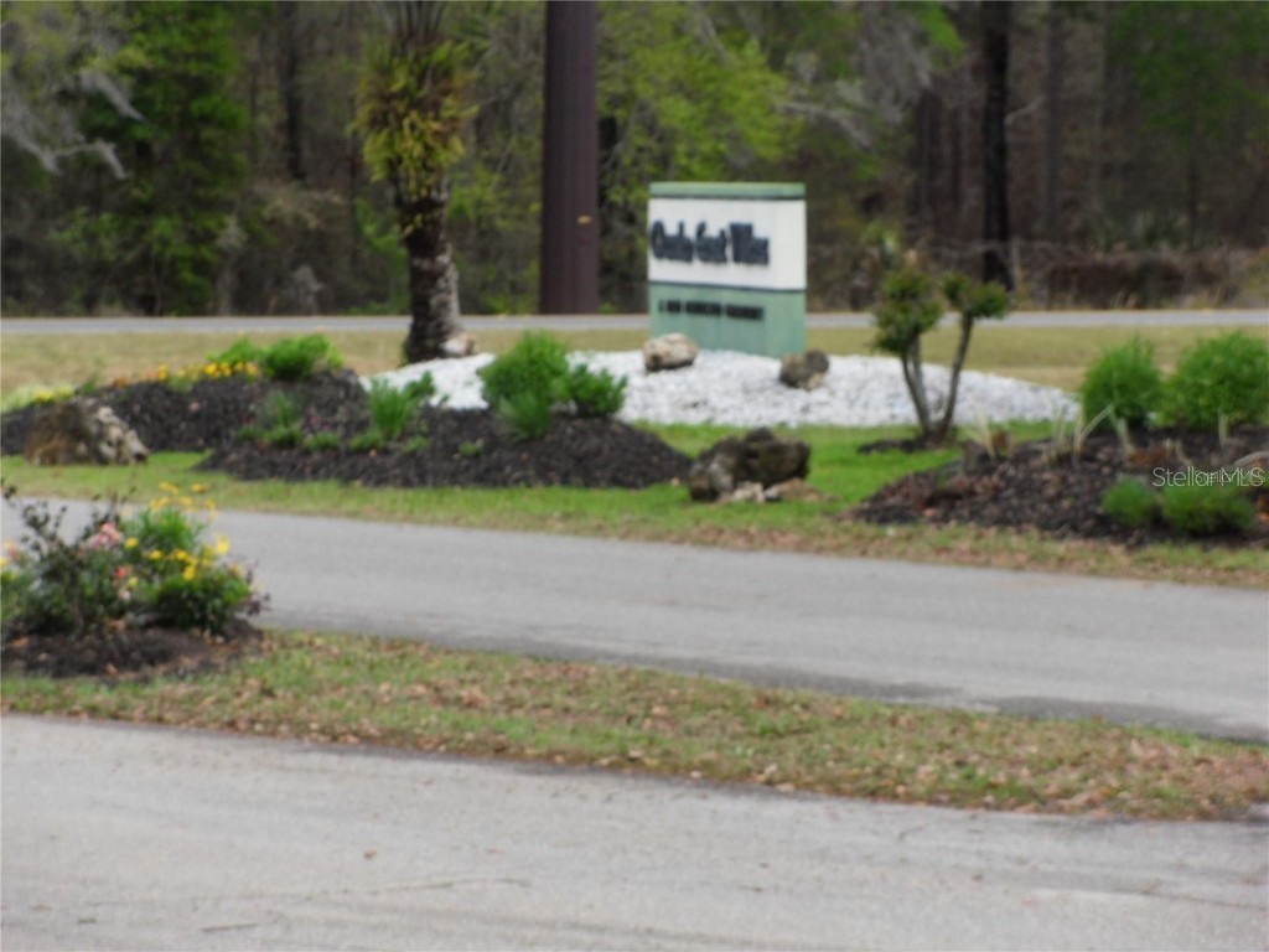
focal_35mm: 162
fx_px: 5939
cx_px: 634
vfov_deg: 9.2
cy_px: 476
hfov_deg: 12.2
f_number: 5.4
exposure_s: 1/250
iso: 80
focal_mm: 29.4
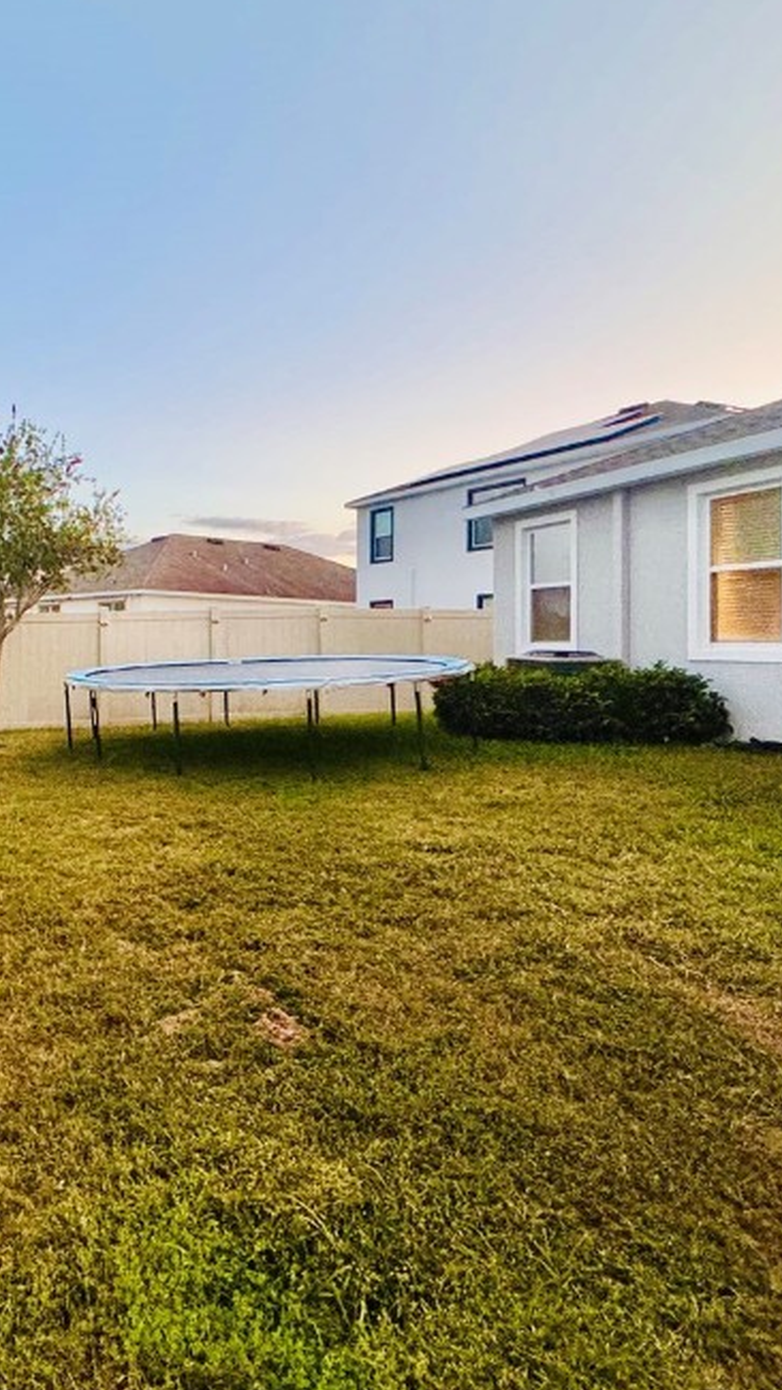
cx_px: 28
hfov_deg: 42.2
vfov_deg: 76.1
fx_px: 885
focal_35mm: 24
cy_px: 619
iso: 500
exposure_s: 1/60
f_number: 2.2
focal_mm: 2.22
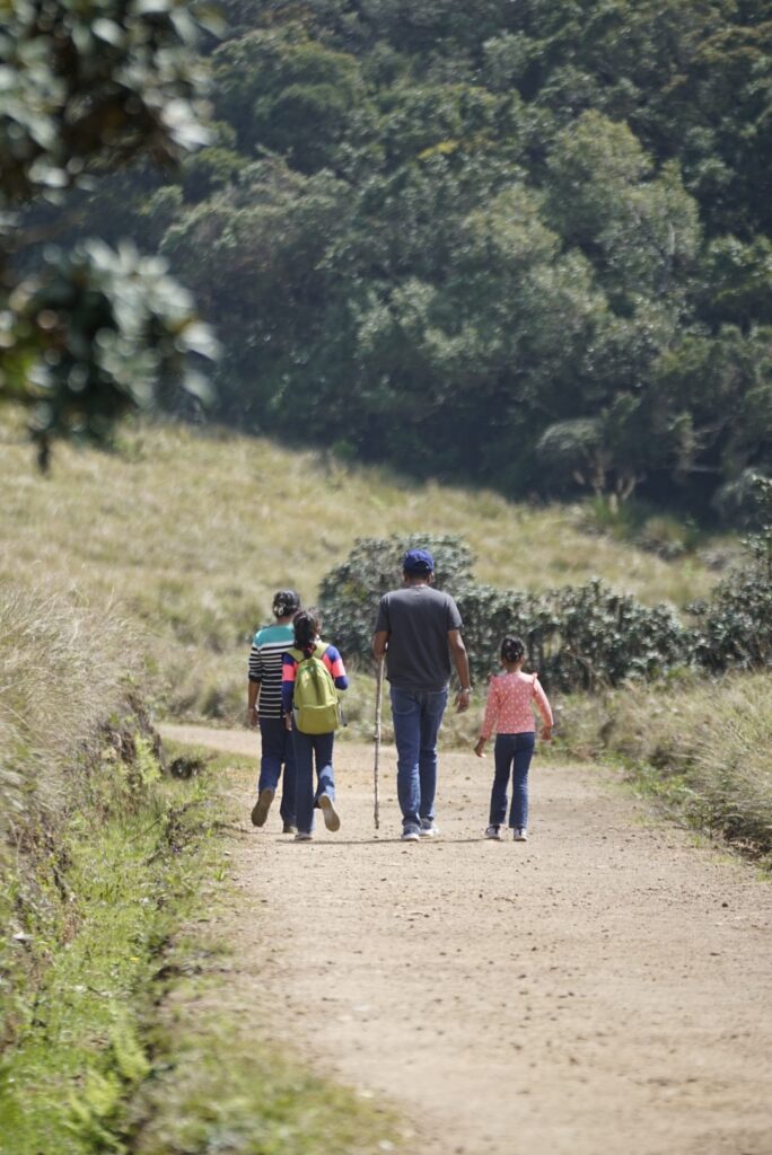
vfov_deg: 7.7
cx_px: 386
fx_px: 8608
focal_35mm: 268
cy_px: 578
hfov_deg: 5.1
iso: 400
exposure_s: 1/4000
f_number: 2.8
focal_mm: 179
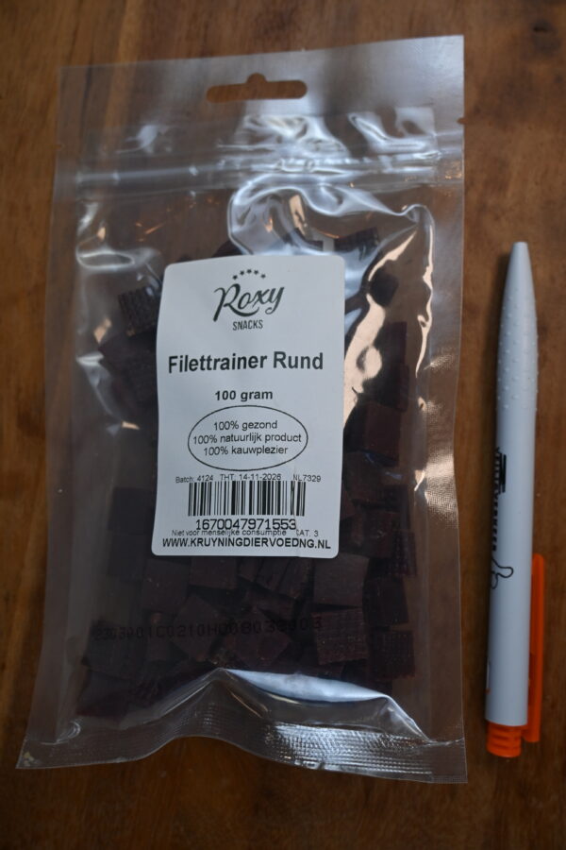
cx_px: 283
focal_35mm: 32
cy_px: 425
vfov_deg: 58.3
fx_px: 761
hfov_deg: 40.8
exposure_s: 1/250
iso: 320
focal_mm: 21.5
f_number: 4
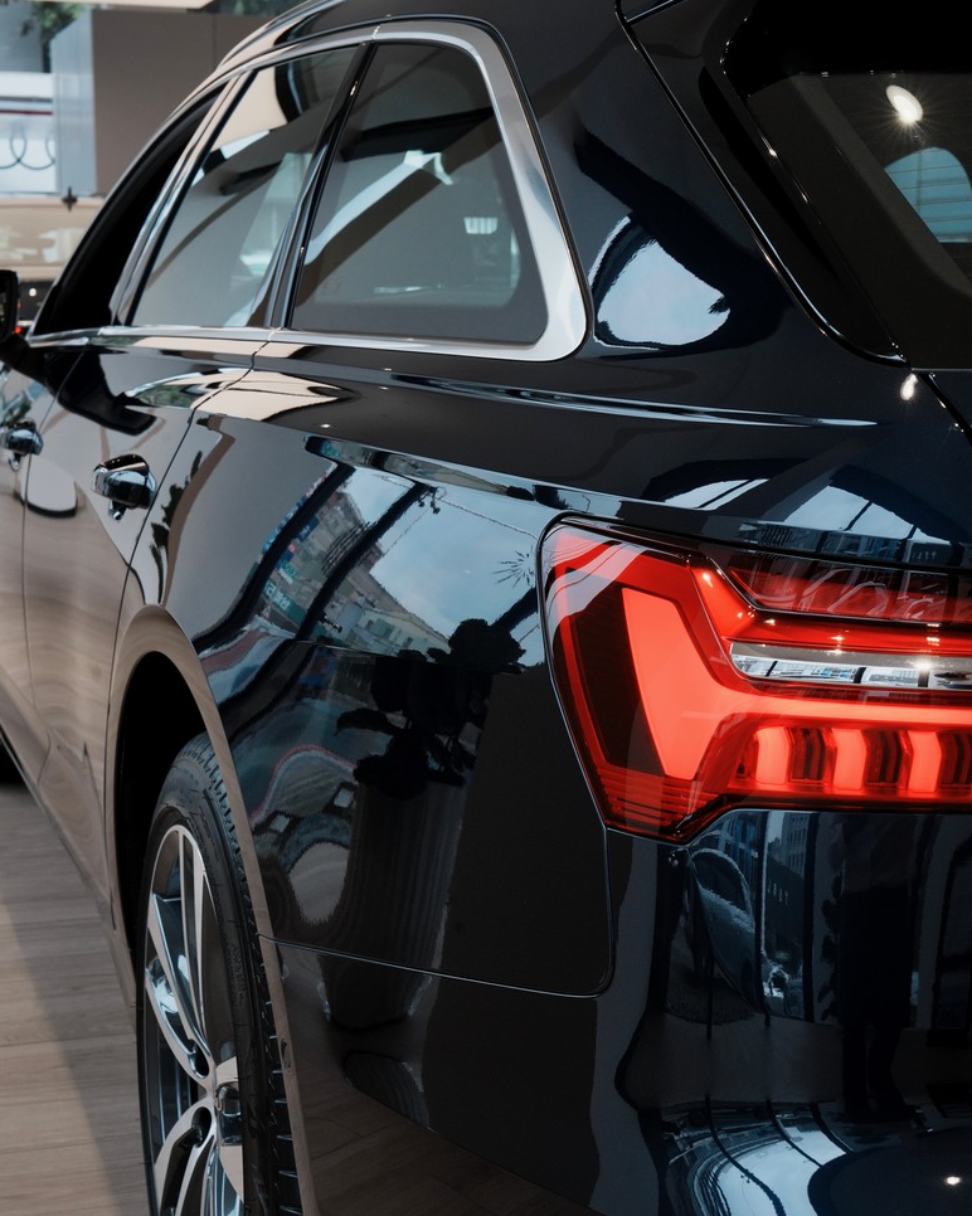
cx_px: 487
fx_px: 2087
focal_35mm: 58
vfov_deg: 32.5
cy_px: 648
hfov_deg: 26.2
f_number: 13
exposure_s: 1/125
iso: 500
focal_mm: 51
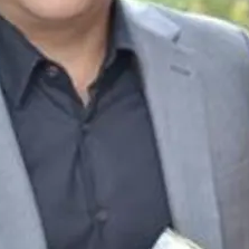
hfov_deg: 4.7
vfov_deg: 4.6
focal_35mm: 376
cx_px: 44
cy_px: 294
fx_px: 3060
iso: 1600
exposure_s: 1/200
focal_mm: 56
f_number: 5
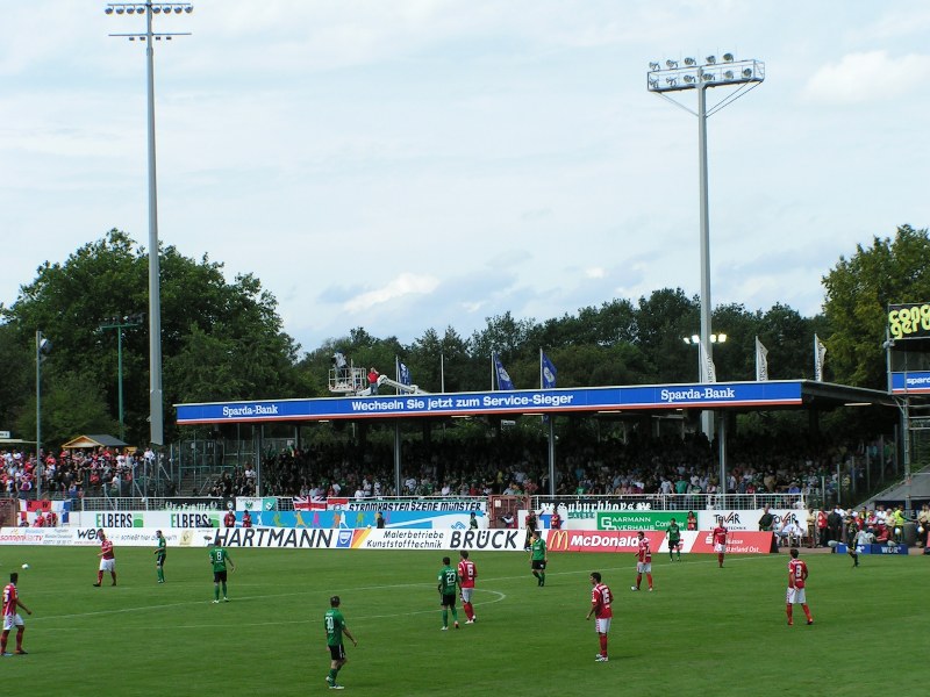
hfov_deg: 22.8
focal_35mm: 86
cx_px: 465
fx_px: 2310
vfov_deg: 17.2
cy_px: 348
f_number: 6.3
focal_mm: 13.2
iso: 50
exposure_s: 1/400
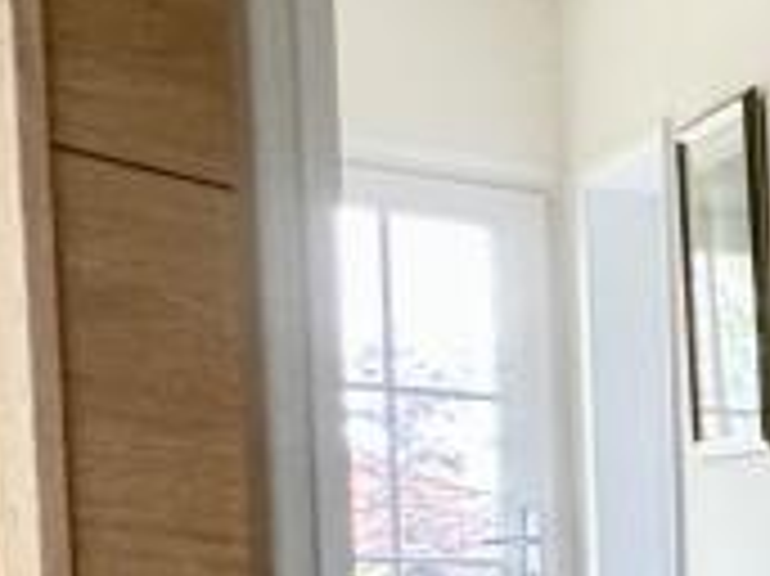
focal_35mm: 84
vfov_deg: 16.5
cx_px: 2220
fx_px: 1867
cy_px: 765
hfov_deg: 12.1
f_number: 2.2
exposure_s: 1/100
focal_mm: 2.22
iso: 320
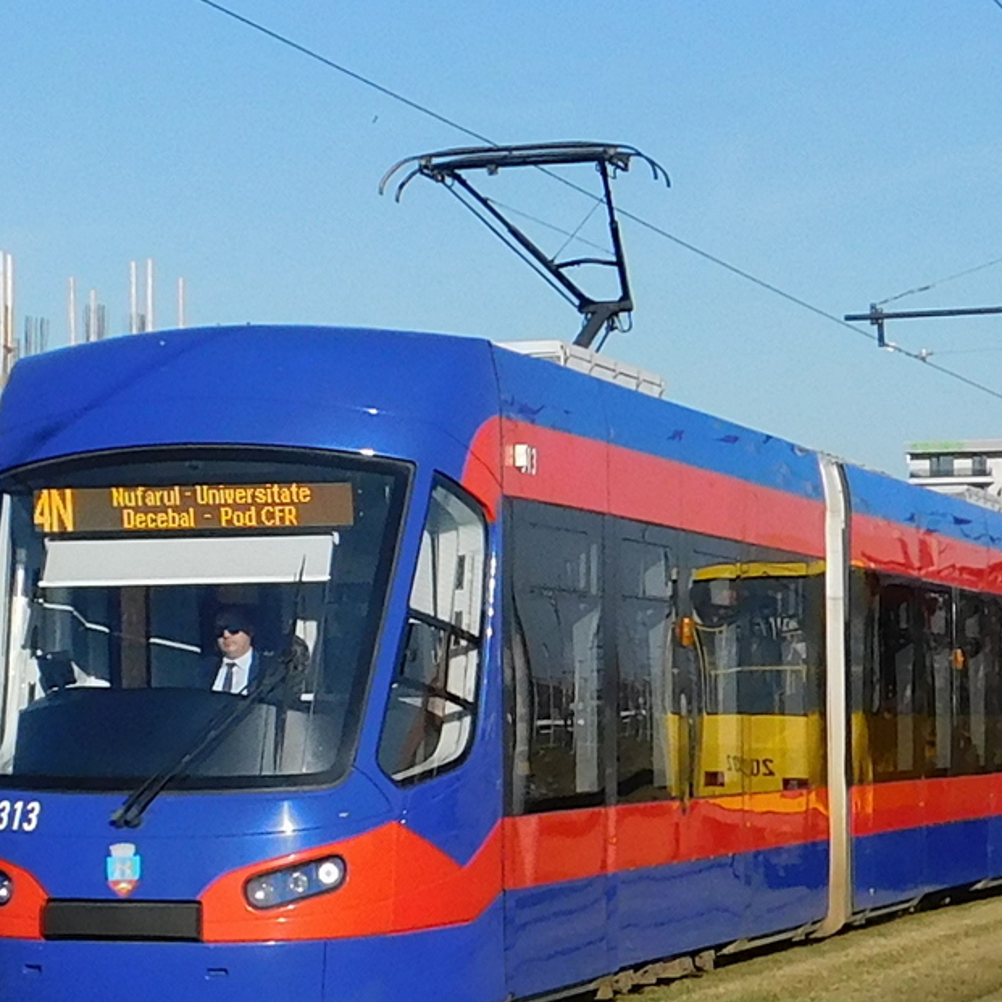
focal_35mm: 41
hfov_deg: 40.3
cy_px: 621
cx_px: 694
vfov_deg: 40.7
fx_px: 1343
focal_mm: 4.1
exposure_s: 1/500
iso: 125
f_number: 6
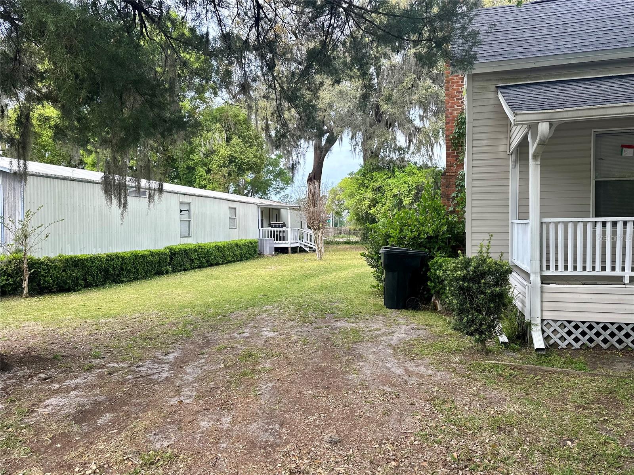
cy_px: 238
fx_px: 440
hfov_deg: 71.6
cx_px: 317
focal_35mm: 24
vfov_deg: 56.8
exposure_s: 1/797
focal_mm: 6.86
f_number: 1.78
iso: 80
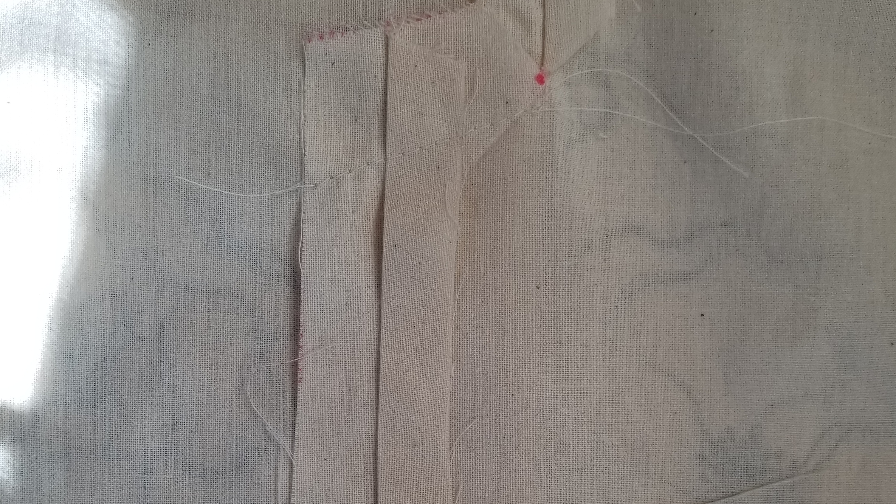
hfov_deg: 52.8
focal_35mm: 38
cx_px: 449
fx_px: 903
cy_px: 379
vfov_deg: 30.7
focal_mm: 4.25
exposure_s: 1/120
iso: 100
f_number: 1.7
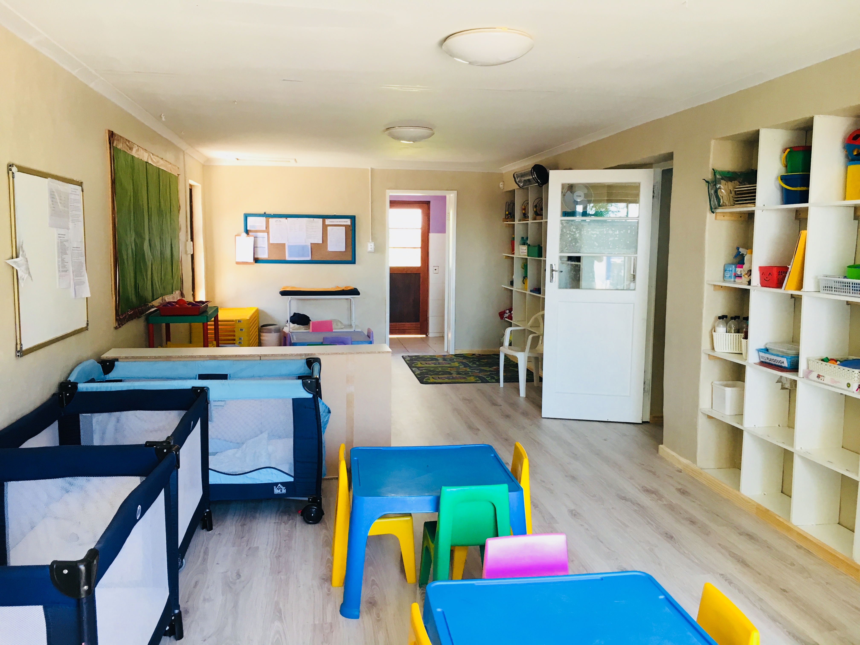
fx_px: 720
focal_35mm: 29
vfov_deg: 48.2
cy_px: 322
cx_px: 430
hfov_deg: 61.7
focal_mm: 4.15
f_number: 2.2
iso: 50
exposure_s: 1/33
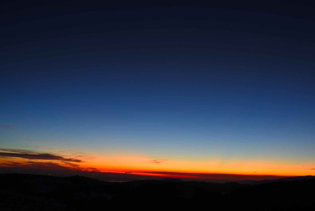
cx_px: 158
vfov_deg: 37.9
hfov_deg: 54.4
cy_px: 106
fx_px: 306
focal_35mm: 35
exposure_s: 8
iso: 100
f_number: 16
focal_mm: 35
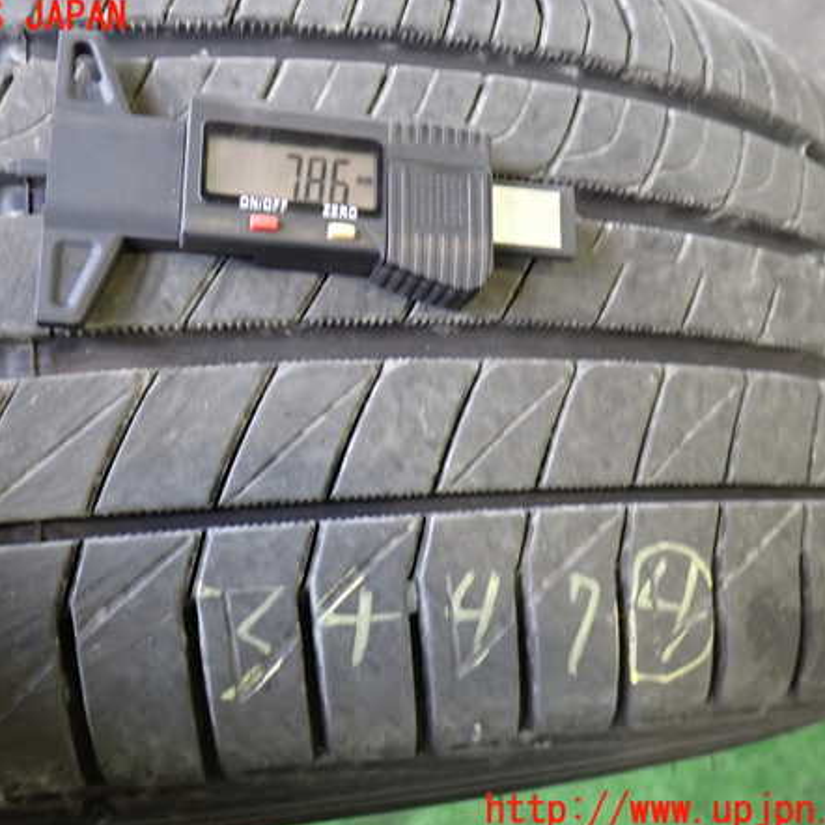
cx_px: 347
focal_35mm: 36
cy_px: 414
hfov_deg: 45.9
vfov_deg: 46.0
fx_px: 971
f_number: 2.3
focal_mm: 5.4
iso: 250
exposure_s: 1/30
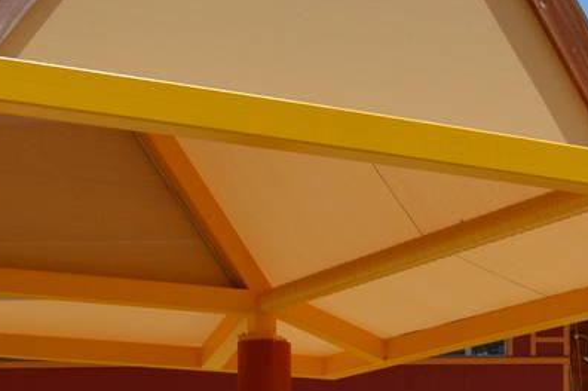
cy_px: 785
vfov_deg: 11.3
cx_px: 594
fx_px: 1778
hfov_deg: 18.3
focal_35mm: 109
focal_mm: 18
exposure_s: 1/1600
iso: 400
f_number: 7.1
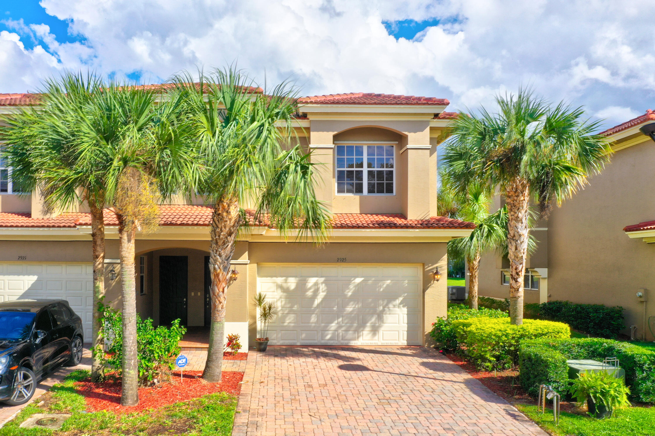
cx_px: 328
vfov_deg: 46.4
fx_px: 509
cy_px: 218
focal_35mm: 28
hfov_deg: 65.5
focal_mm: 10.3
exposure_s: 1/320
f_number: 8
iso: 100
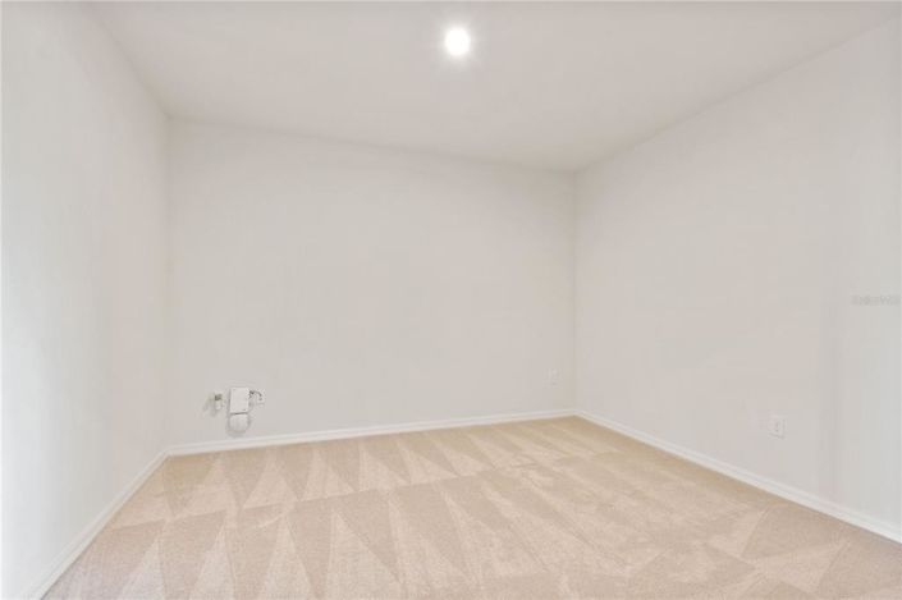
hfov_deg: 100.4
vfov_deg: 77.2
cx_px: 451
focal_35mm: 15
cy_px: 300
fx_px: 376
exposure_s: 1
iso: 400
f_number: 4.5
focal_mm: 10
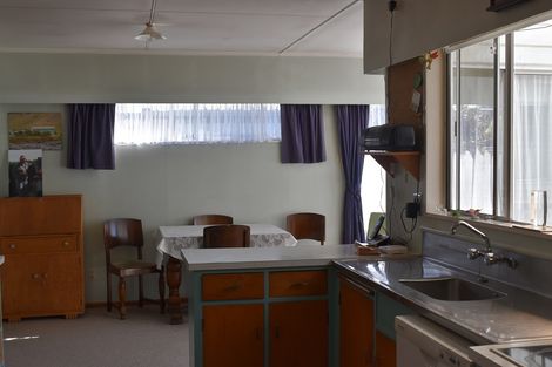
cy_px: 184
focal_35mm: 44
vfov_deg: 30.8
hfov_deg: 45.0
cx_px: 276
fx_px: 667
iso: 400
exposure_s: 1/160
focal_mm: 29
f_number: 7.1
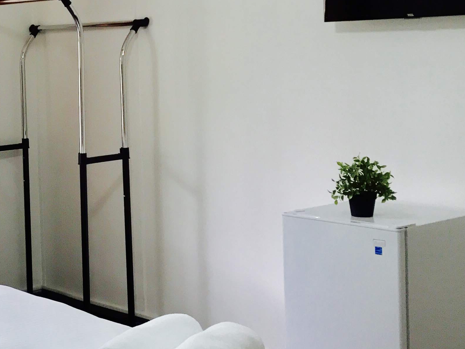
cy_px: 96
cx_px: -46
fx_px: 954
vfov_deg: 20.6
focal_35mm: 71
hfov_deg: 25.4
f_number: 1.8
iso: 80
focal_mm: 3.99
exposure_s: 1/30
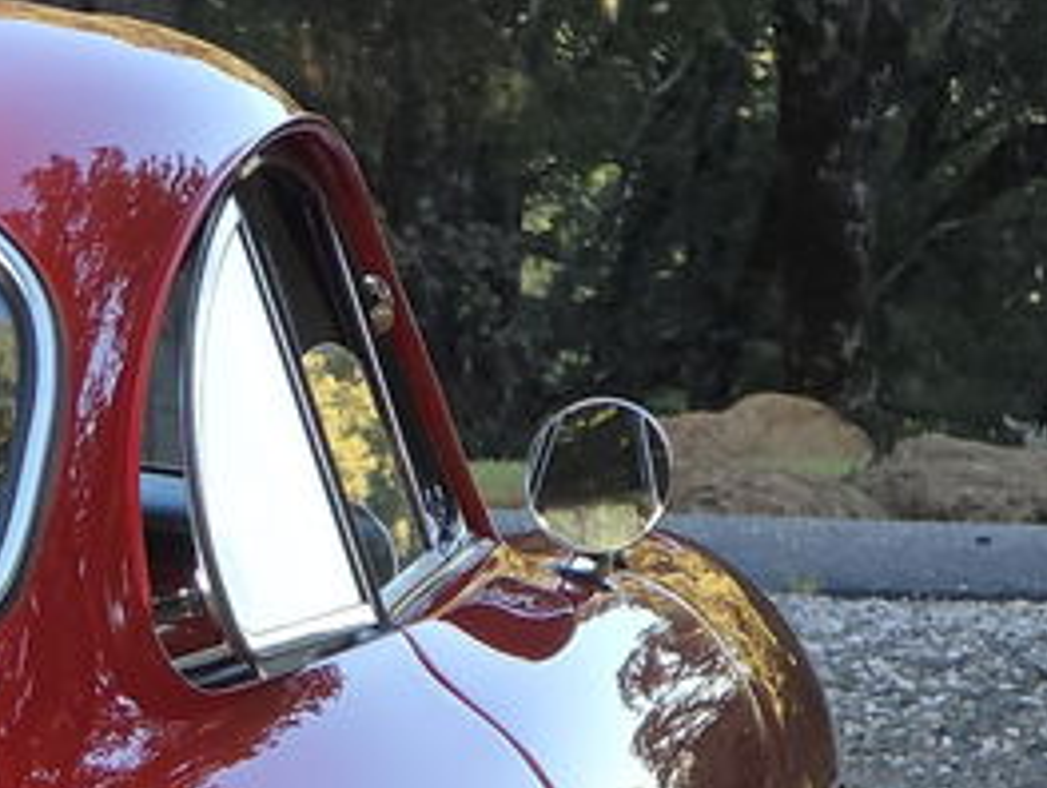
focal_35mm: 447
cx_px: -689
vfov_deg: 3.3
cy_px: 1206
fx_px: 13539
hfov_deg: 4.4
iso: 64
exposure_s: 1/120
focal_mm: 18.6
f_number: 3.4
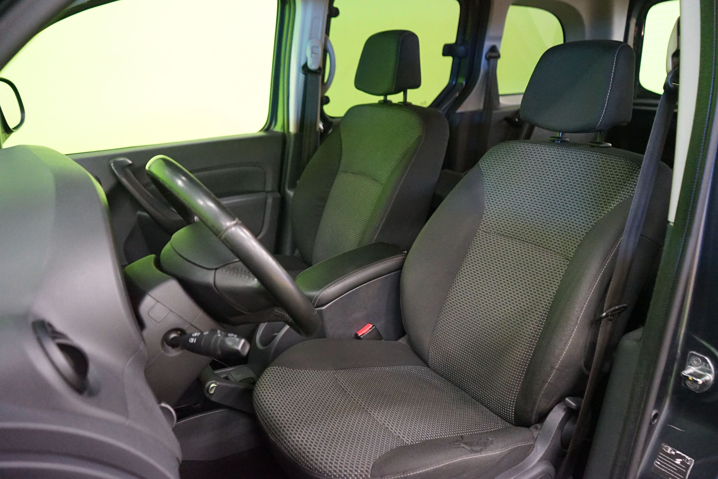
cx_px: 359
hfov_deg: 65.5
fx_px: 558
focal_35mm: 28
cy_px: 240
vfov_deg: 46.4
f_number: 3.5
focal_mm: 28
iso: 6400
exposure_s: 1/25
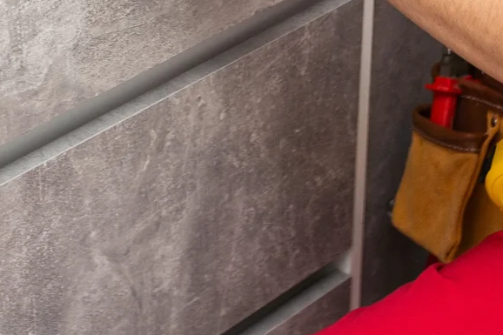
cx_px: 158
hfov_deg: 13.2
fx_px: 2165
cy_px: -362
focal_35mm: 155
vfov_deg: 8.4
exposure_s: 1/160
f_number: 2.8
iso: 125
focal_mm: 35
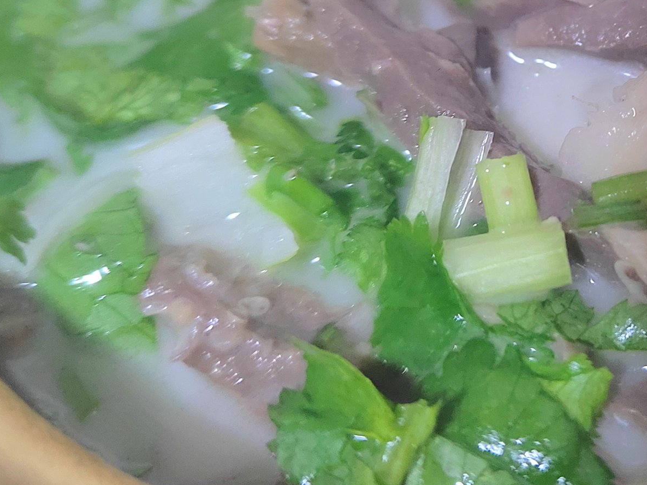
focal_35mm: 53
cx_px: 647
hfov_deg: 33.2
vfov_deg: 26.7
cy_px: 58
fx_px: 991
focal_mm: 5.52
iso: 4240
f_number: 1.9
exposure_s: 1/33.3
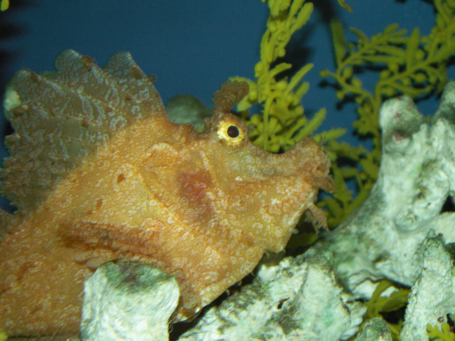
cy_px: 170
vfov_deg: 23.7
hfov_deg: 31.2
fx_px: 815
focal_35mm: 62
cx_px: 228
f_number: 3.2
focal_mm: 10.28
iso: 160
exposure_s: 1/40
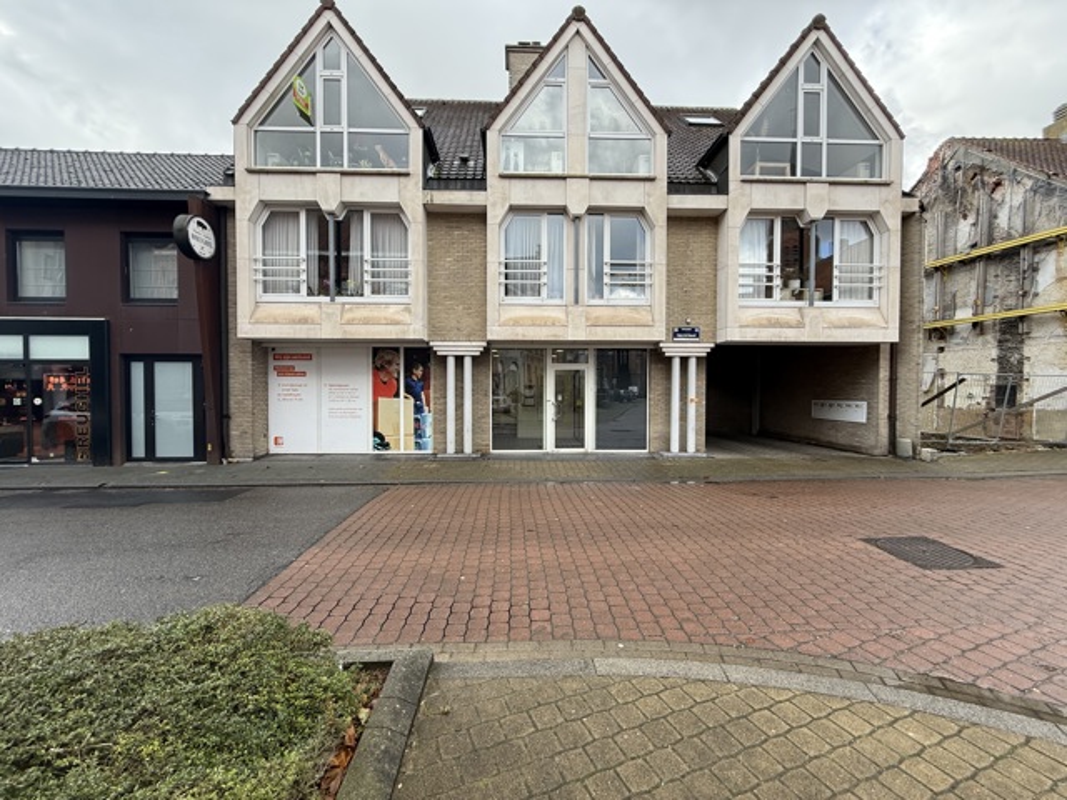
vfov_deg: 85.7
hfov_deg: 102.1
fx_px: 432
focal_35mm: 14
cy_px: 400
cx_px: 534
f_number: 2.2
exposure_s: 1/209
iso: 50
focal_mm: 2.22
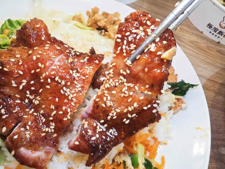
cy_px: 84
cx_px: 112
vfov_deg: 58.9
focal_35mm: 23
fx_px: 149
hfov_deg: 73.9
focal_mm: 2.03
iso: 100
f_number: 1.8
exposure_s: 1/40
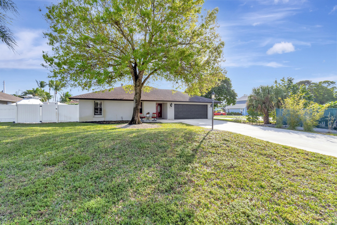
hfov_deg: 100.4
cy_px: 112
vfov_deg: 77.3
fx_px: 140
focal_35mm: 15
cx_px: 168
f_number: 8
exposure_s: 1/800
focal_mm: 10
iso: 500
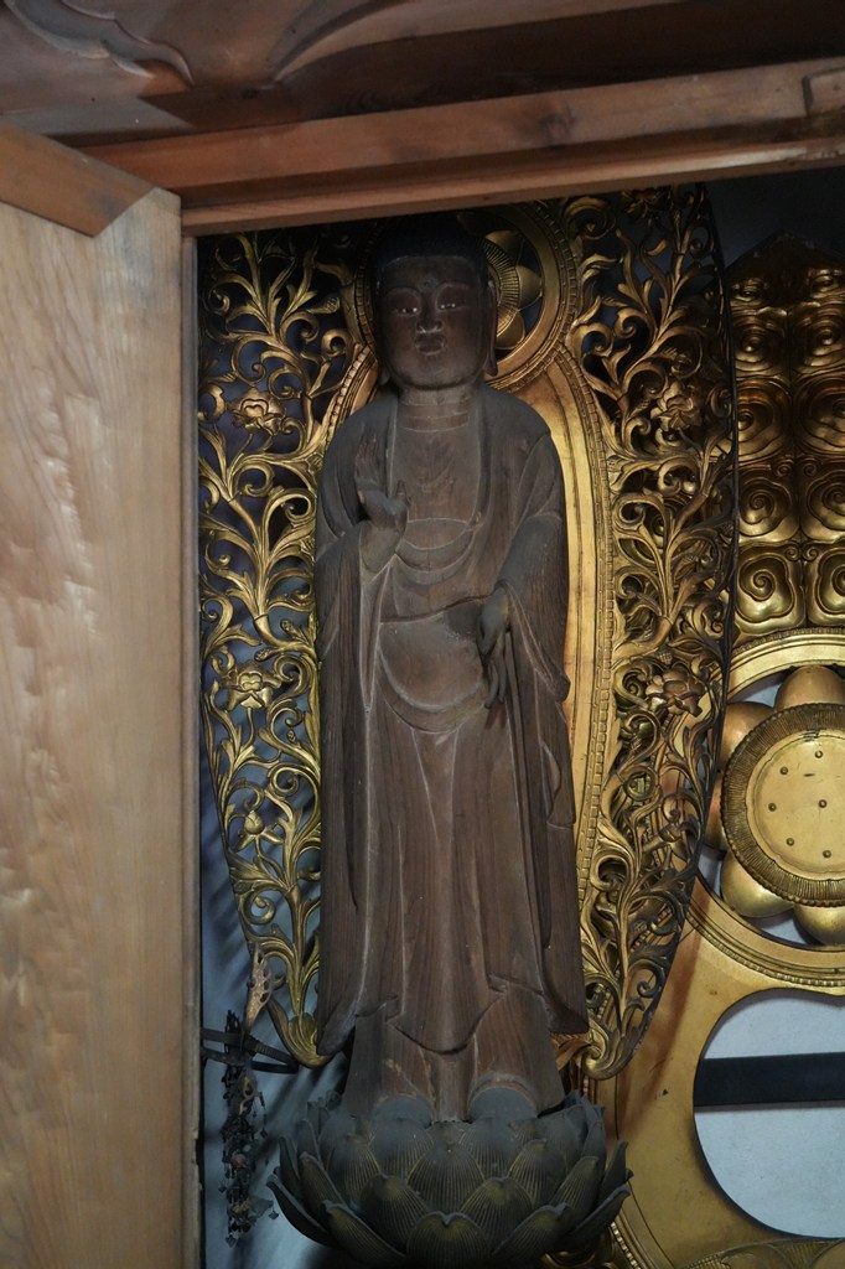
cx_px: 422
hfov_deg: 30.5
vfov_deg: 44.5
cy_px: 634
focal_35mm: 44
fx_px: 1550
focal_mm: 44
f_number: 4
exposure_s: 1/125
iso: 12800
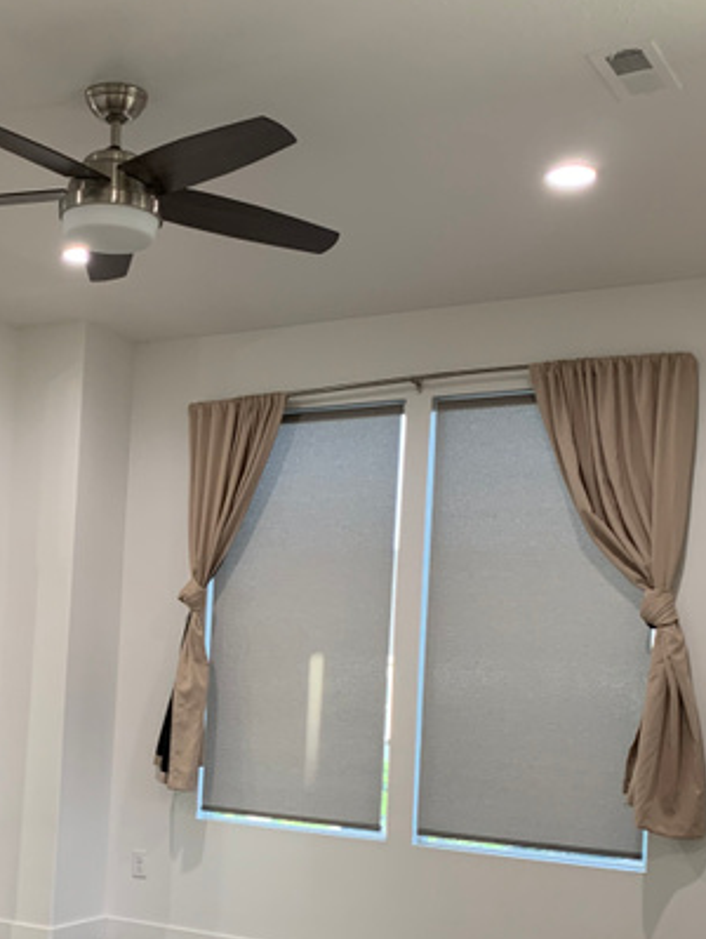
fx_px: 1358
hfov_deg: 28.4
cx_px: 127
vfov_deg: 37.4
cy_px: 682
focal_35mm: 50
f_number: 1.8
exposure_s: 1/60
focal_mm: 4.25
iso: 160
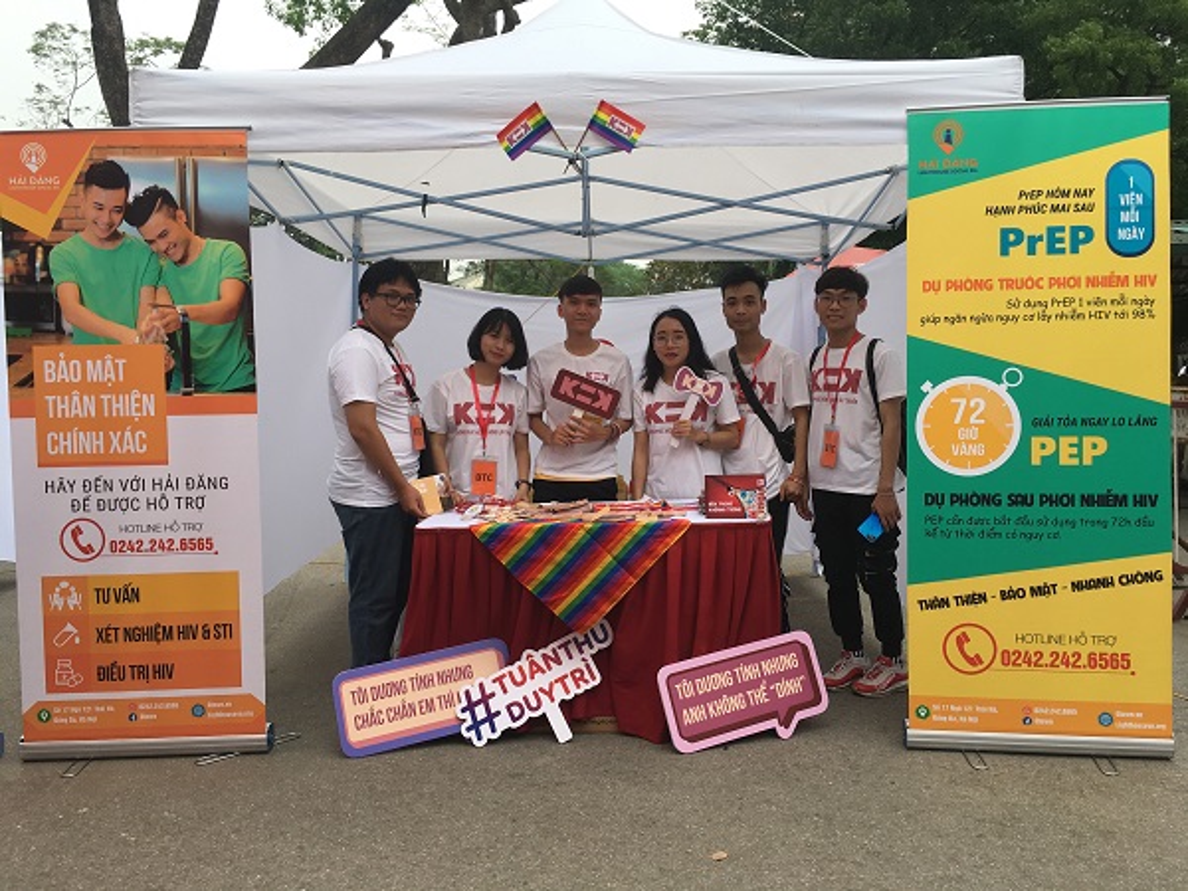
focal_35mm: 29
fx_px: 995
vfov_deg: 48.2
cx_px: 594
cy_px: 446
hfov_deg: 61.7
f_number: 2.2
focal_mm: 4.15
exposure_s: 1/434
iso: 25
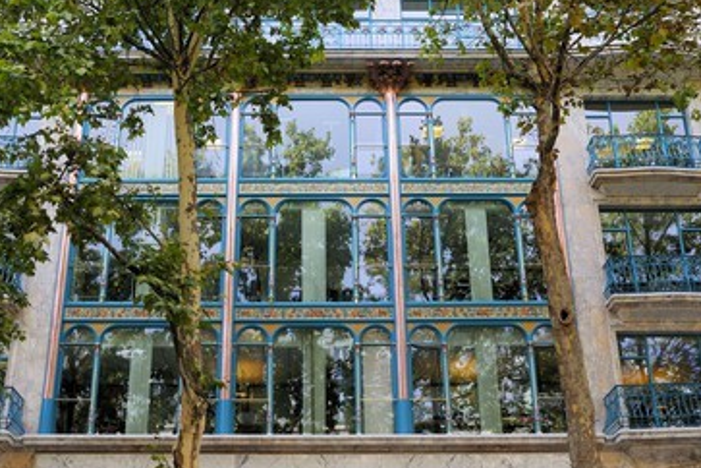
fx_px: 1012
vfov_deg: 26.0
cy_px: 244
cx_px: 304
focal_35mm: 52
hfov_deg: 38.1
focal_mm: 45
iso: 800
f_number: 5.6
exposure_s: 1/800
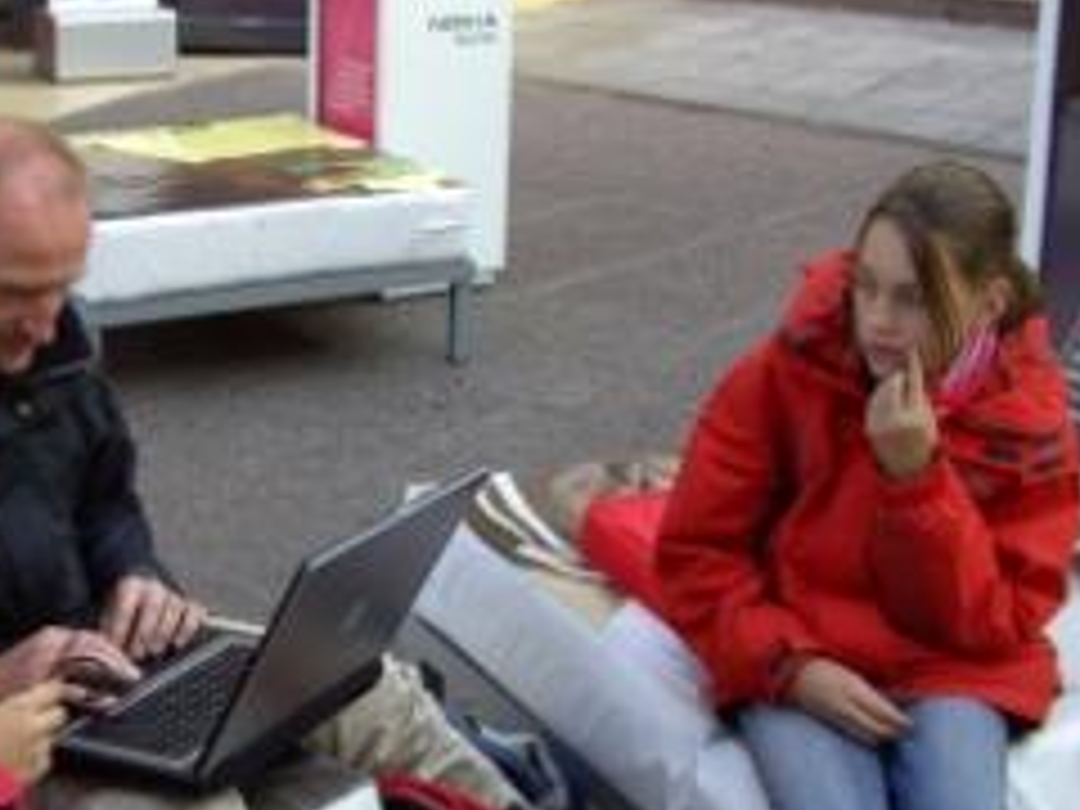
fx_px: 2153
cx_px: 446
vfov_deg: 21.3
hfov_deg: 28.1
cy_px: 428
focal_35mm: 69
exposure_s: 1/69
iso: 64
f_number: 3.5
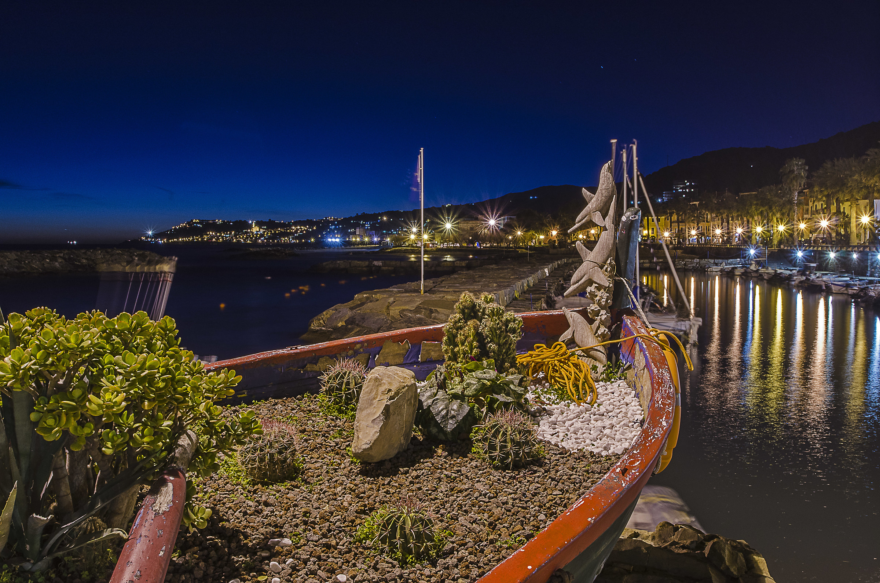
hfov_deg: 53.2
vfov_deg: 36.7
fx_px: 878
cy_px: 292
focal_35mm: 36
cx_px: 440
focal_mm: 24
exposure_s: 25
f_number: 16
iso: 100
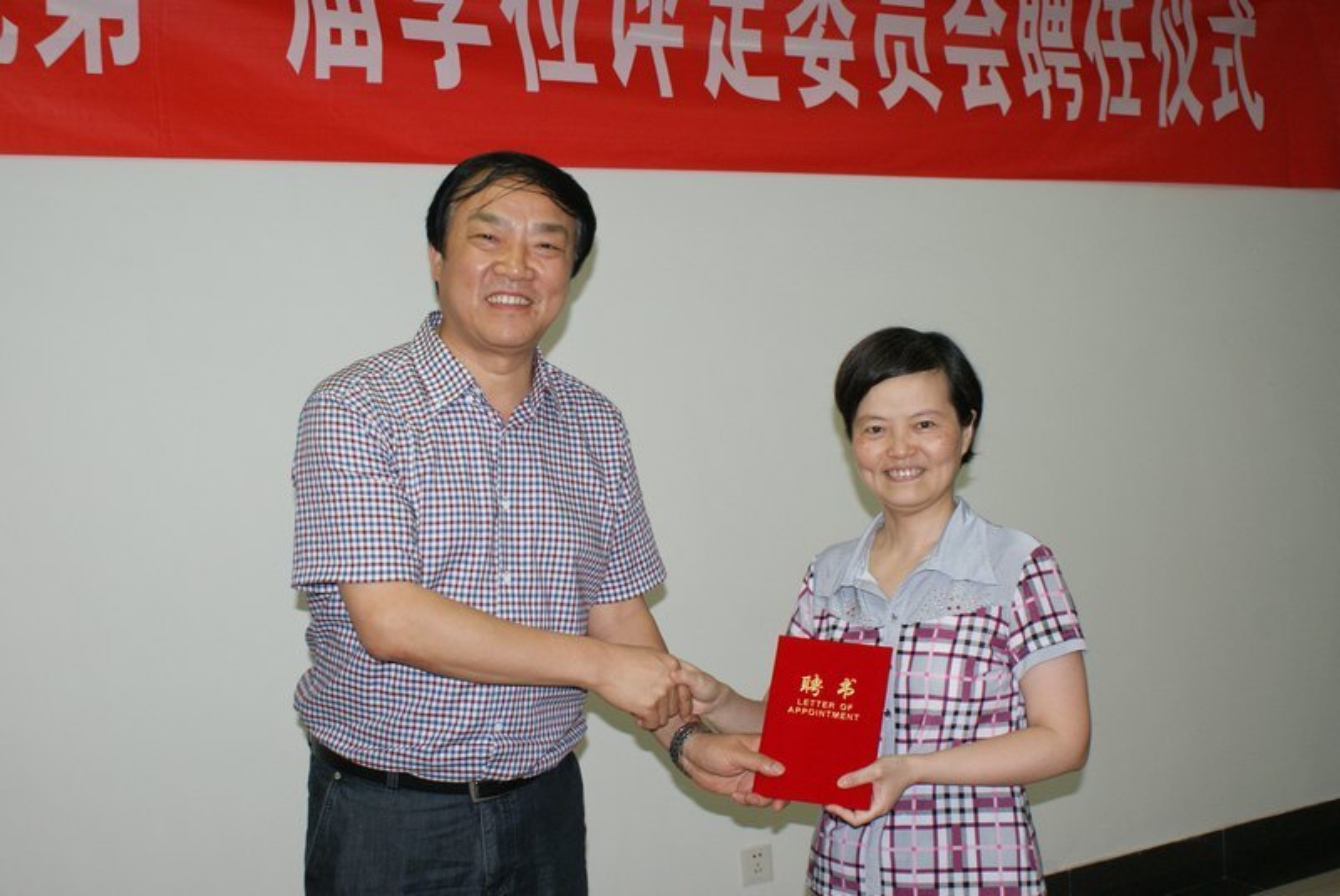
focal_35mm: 39
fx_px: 1453
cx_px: 670
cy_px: 448
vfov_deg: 34.3
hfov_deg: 49.5
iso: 400
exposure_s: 1/60
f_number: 5.6
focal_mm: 26
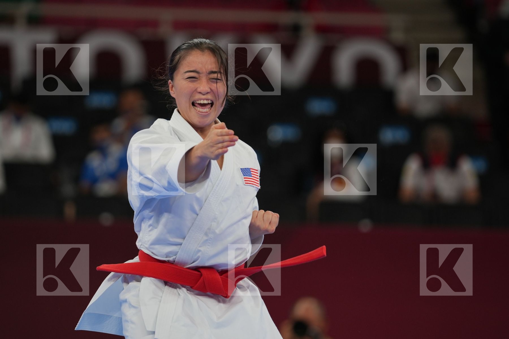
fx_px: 4241
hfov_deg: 6.9
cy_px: 170
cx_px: 254
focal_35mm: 300
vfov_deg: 4.6
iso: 250
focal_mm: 200
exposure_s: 1/500
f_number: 2.8
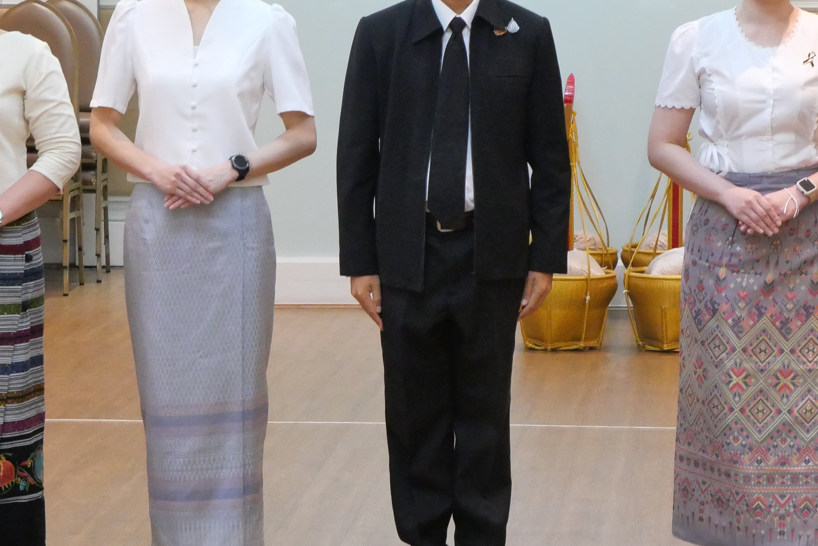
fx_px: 4342
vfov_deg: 7.2
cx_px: 493
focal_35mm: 191
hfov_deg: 10.8
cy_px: 136
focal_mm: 49
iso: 3200
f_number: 5.6
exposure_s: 1/50
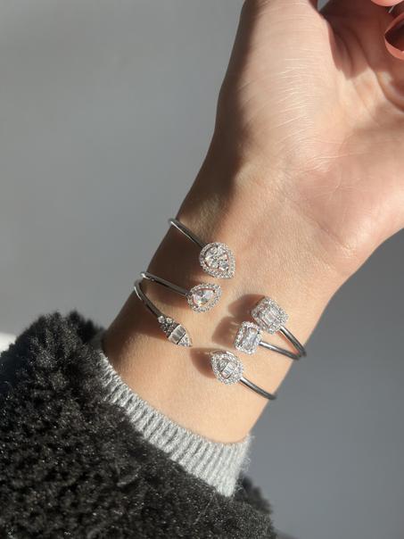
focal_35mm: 26
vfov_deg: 67.3
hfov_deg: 53.1
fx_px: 405
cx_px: 202
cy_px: 270
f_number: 1.5
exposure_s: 1/448
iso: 50
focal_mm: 5.7
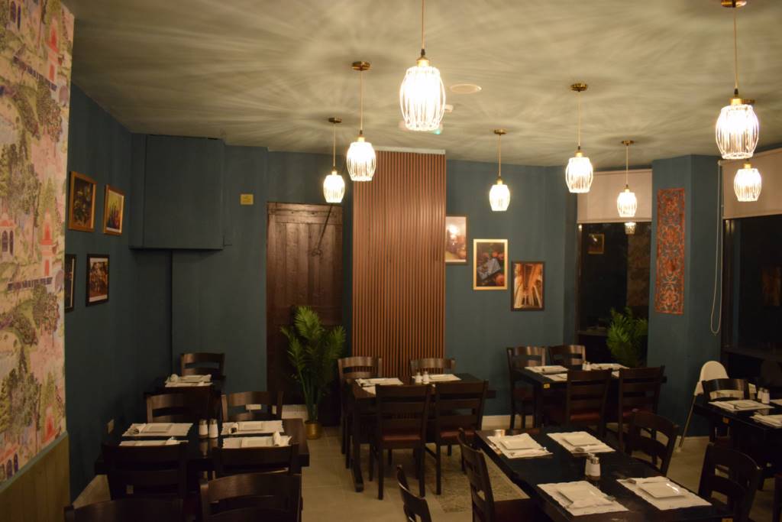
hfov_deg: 67.4
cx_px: 391
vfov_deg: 47.9
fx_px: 587
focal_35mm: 27
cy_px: 261
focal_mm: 18
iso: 2000
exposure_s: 1/60
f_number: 3.5
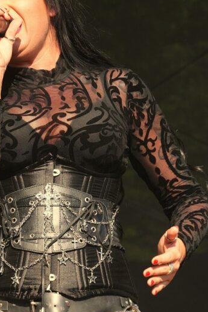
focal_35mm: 321
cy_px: 261
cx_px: 43
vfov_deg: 6.4
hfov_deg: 4.3
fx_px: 2780
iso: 100
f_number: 6.3
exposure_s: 1/200
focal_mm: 96
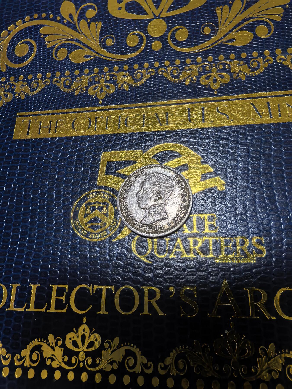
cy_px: 194
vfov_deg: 71.6
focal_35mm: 24
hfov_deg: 56.8
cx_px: 146
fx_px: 270
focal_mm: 1.68
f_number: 2.2
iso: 160
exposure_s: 1/33.3
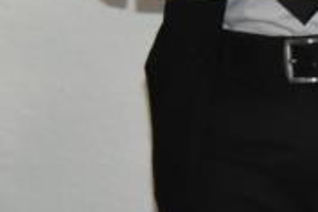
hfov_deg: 4.7
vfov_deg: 3.1
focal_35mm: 433
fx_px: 3825
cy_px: -272
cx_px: -244
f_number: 5.6
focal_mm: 50
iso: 1600
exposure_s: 1/125
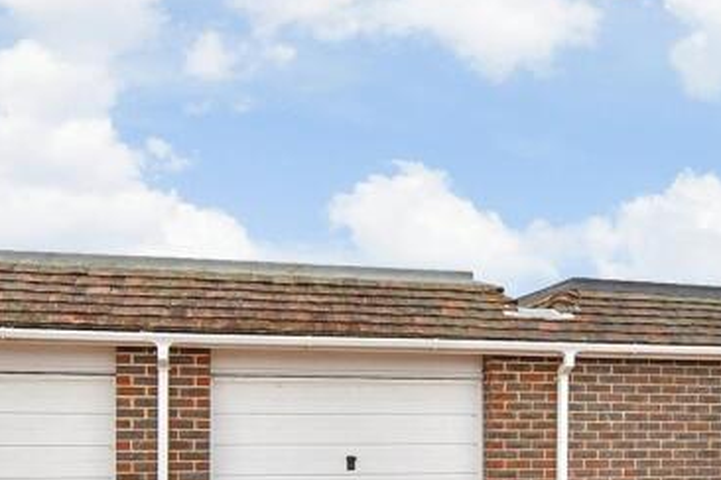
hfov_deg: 46.2
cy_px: 428
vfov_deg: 30.5
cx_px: 424
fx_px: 841
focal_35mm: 42
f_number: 6.3
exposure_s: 1/200
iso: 160
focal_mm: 10
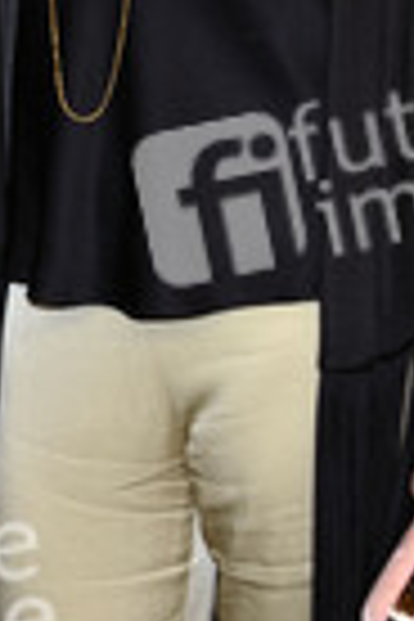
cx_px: -45
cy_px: -45
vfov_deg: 14.4
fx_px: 2398
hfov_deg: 9.8
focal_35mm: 139
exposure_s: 1/250
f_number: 5.6
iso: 500
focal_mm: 48
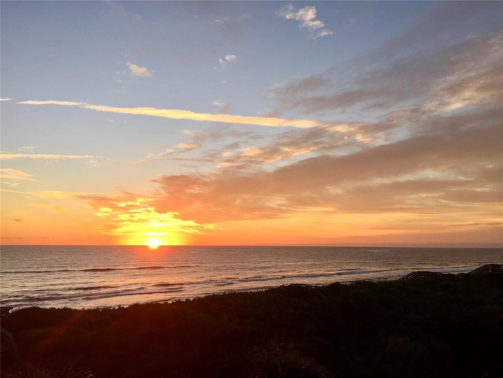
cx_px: 252
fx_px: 421
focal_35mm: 29
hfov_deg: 61.7
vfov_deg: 48.2
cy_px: 189
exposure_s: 1/476
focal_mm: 4.15
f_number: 2.2
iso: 32
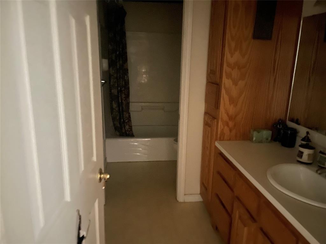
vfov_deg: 53.1
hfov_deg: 67.3
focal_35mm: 26
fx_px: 245
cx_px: 163
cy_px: 122
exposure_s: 1/2
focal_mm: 4.2
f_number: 1.6
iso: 1250
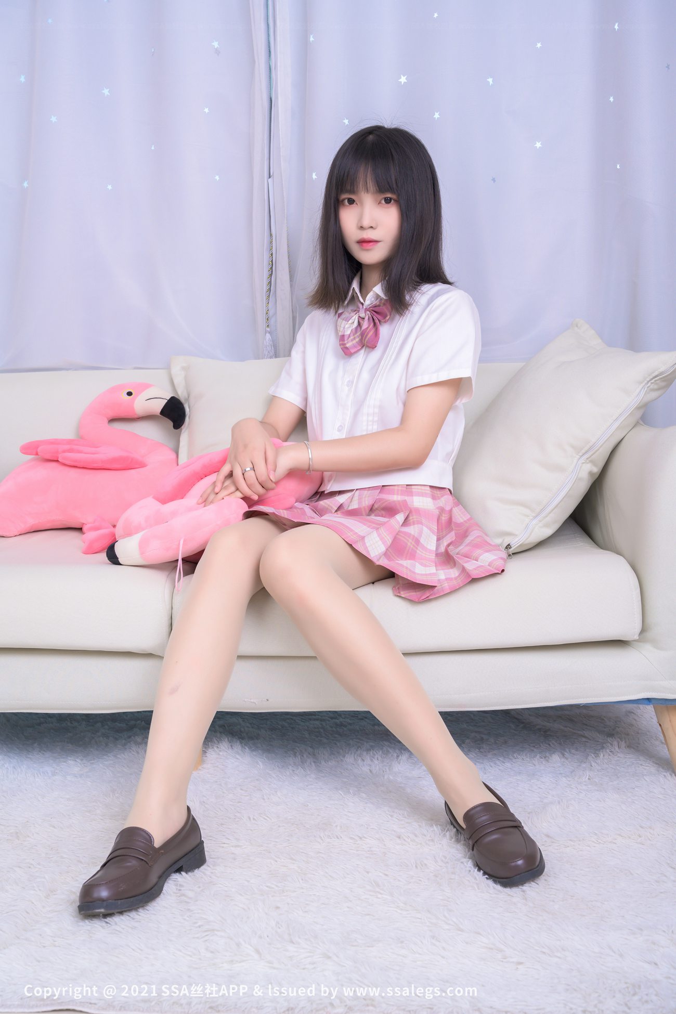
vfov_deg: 50.7
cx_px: 338
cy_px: 507
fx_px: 1070
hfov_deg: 35.1
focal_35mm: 38
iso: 500
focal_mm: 38
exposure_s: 1/160
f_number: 8
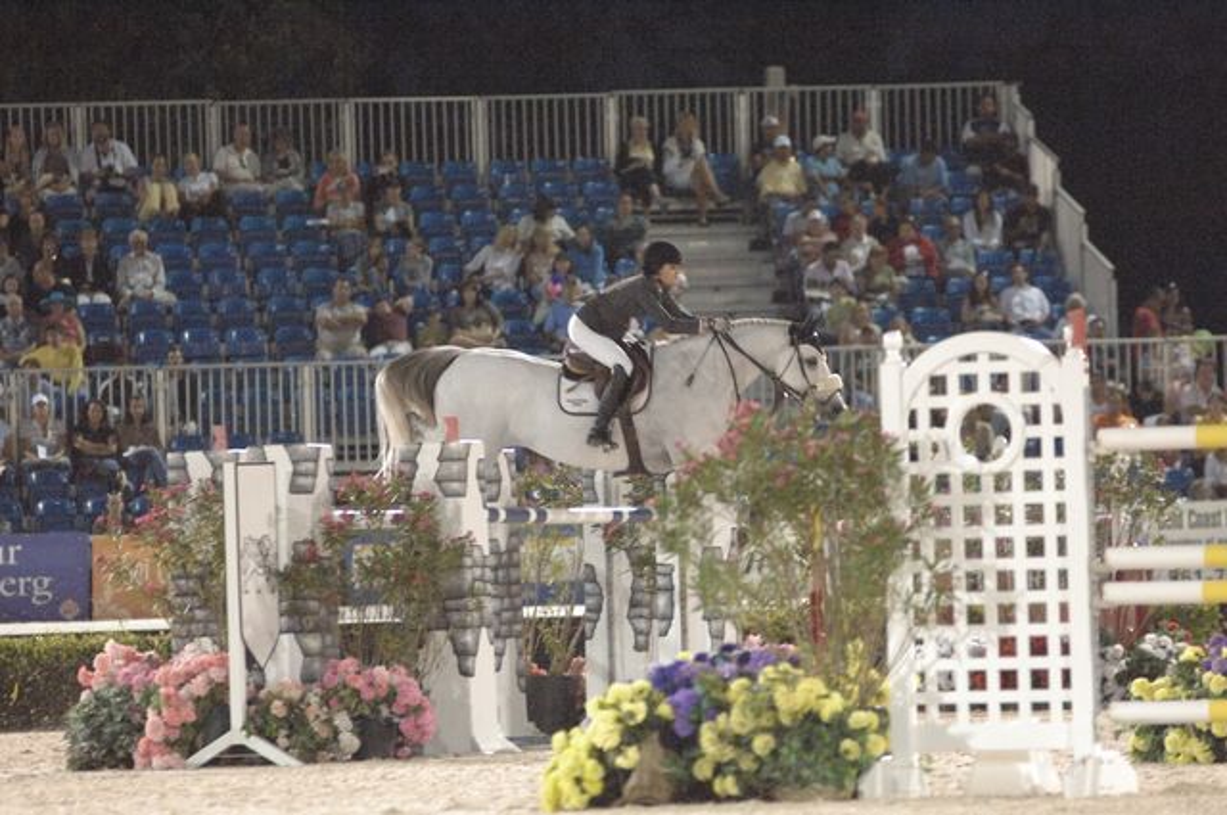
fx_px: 10212
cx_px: 614
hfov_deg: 6.9
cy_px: 408
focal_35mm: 300
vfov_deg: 4.6
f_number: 2.8
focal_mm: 200
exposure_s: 1/320
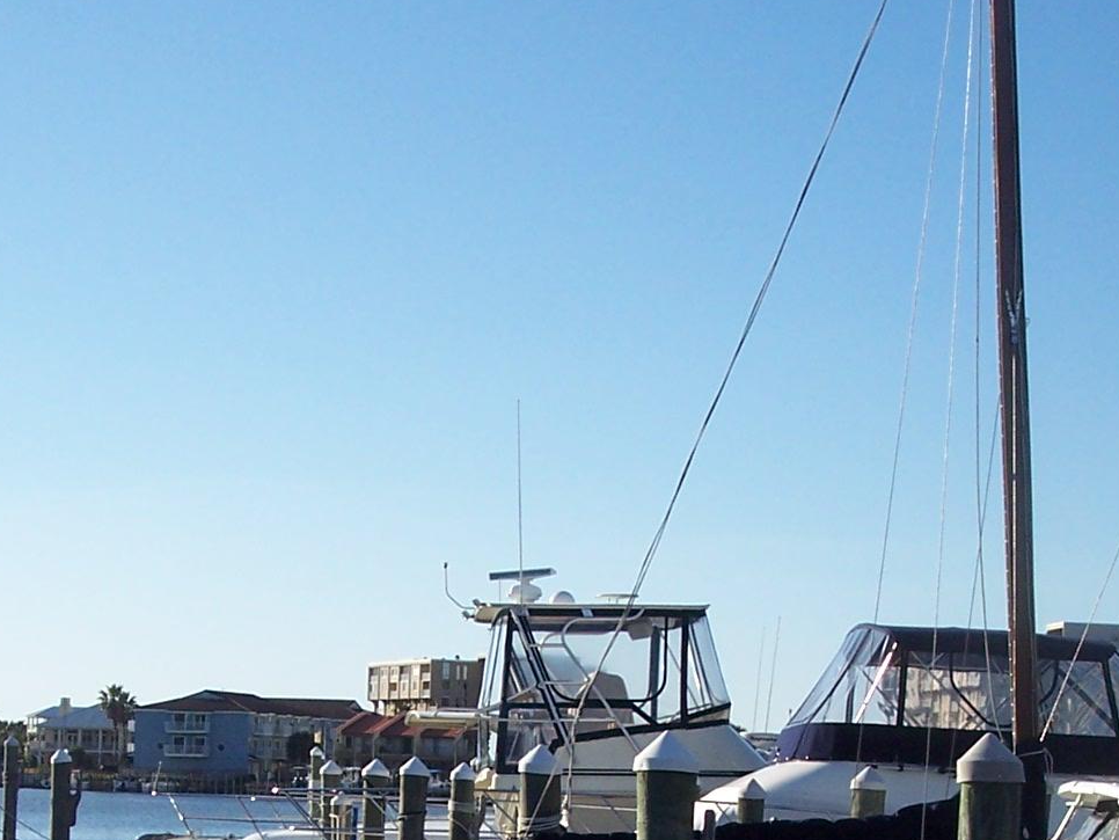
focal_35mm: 93
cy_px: 912
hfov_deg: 21.0
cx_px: 374
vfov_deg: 15.5
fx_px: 3007
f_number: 4
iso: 100
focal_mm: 8
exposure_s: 1/500
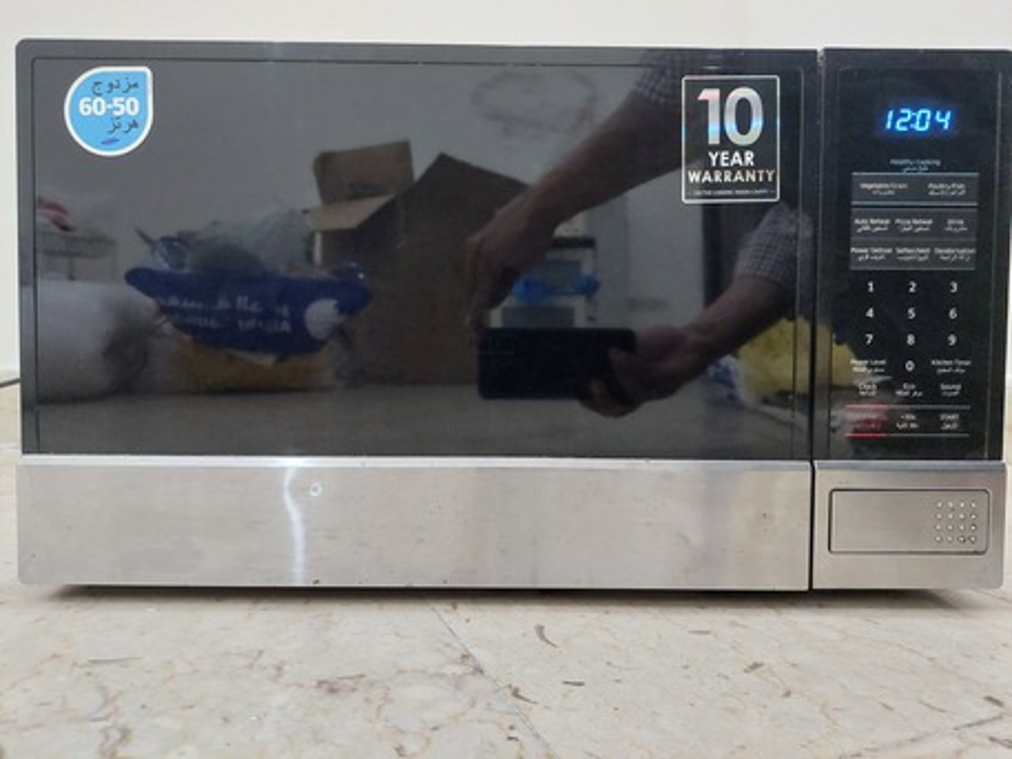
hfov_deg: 69.4
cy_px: 380
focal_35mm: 25
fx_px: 731
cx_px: 506
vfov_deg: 54.9
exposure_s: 1/24
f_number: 1.8
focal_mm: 5.23
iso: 500
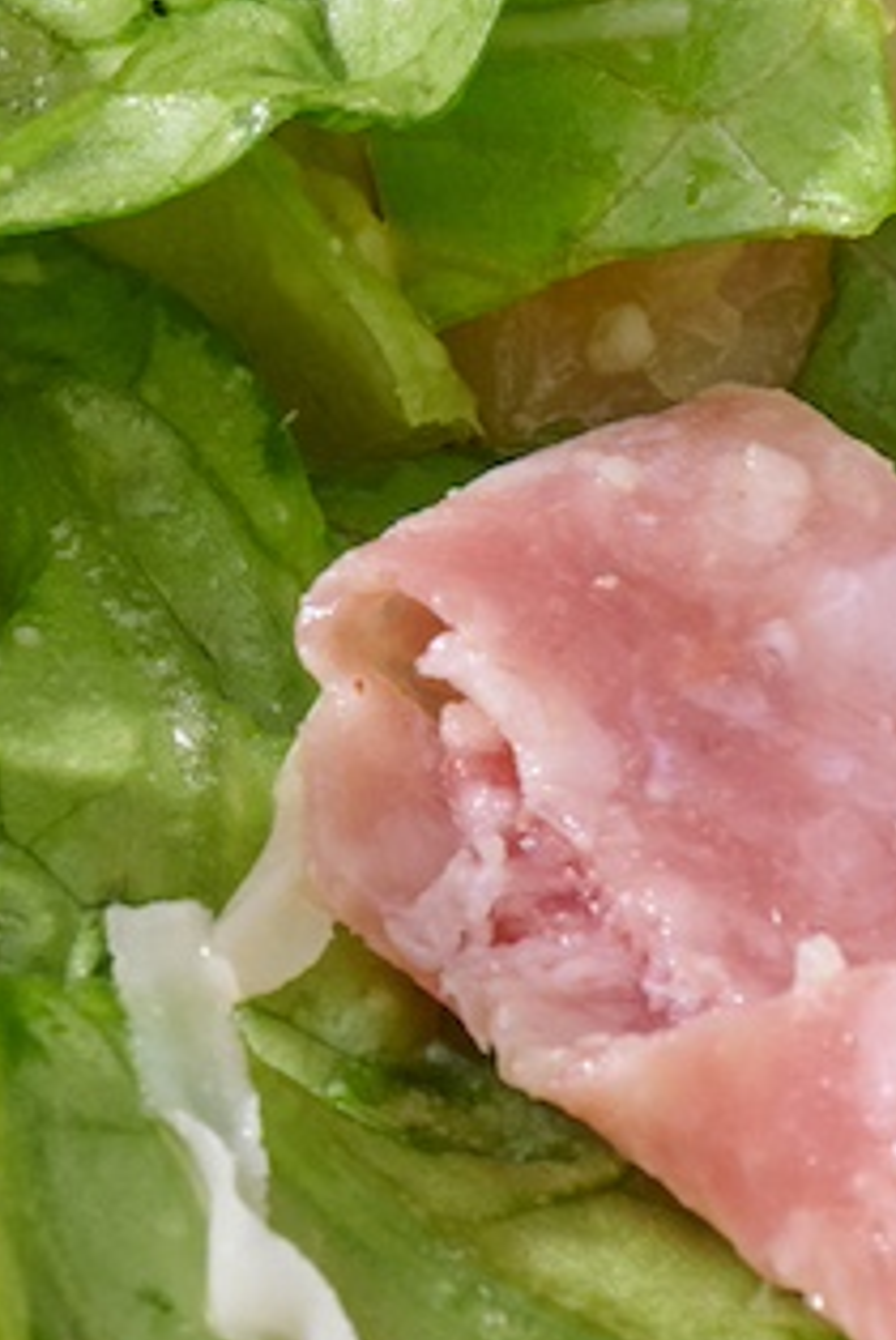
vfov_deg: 3.4
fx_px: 22386
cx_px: -1532
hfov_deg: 2.3
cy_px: -286
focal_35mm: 601
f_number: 14
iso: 500
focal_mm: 105
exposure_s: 1/200
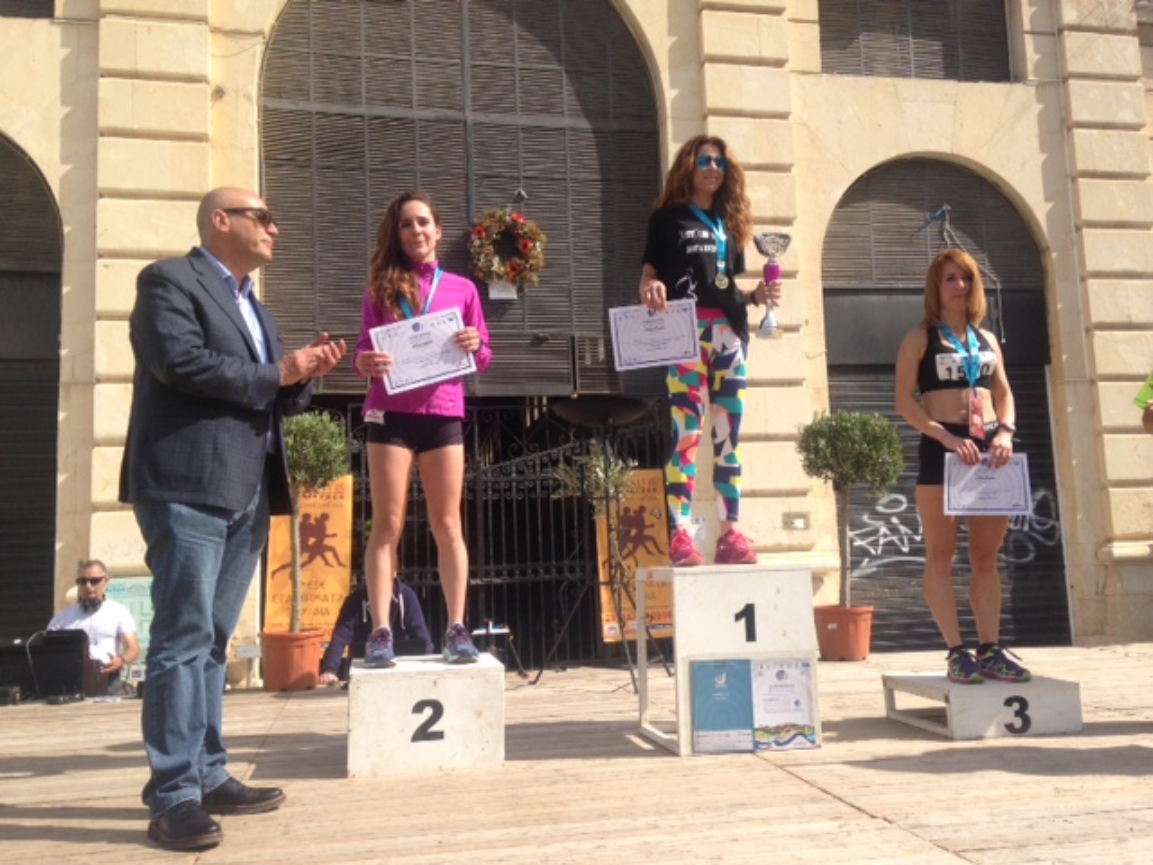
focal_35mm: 33
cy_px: 432
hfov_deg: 55.4
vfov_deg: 42.9
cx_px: 576
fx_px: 1099
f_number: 2.4
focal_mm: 4.12
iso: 50
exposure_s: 1/1205
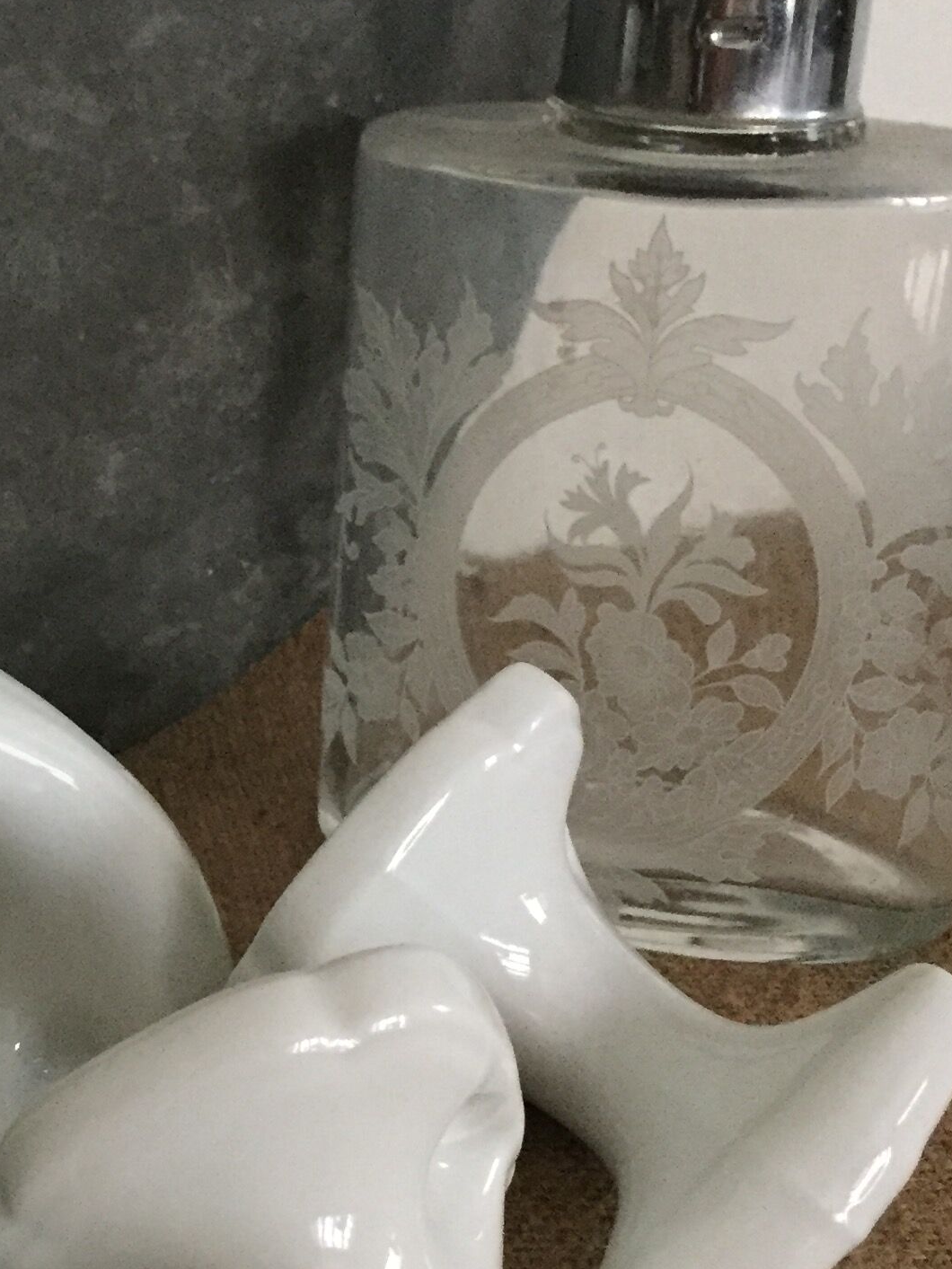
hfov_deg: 21.1
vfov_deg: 29.0
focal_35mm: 67
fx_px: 2456
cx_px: -40
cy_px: 623
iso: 320
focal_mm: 4.15
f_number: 2.2
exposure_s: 1/17
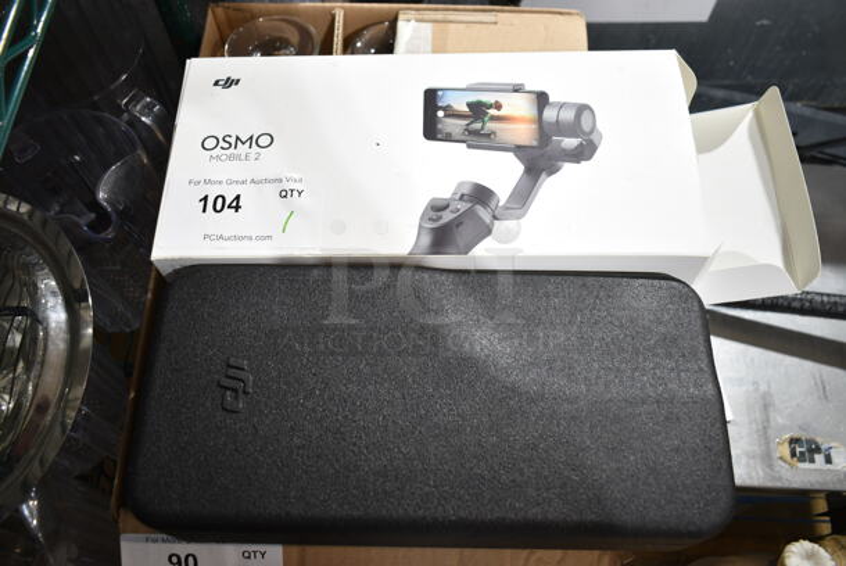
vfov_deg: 41.8
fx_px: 741
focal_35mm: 32
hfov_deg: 59.4
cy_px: 283
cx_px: 423
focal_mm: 21
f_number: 3.8
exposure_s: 1/30
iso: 450
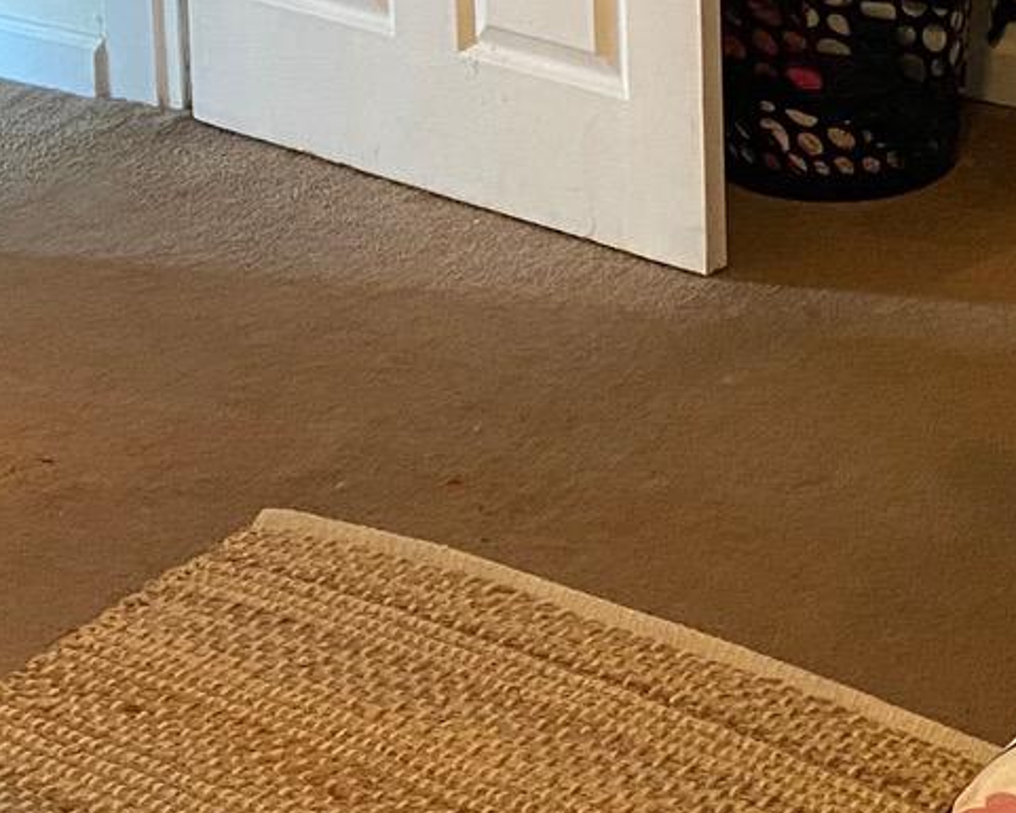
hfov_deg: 17.8
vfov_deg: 13.6
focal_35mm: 108
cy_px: -340
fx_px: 3248
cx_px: 498
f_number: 1.8
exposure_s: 1/60
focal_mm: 4.25
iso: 400
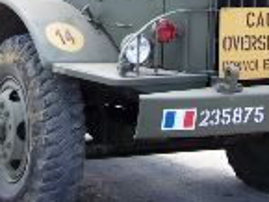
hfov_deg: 16.8
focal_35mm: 116
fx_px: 902
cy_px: -19
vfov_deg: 12.6
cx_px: 56
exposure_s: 1/160
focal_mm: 8
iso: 64
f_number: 3
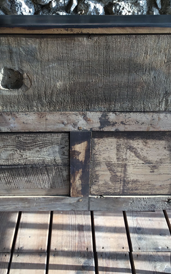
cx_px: 76
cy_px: 137
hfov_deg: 29.2
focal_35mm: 44
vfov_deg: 45.3
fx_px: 328
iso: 25
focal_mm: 3.3
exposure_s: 1/118
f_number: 2.4
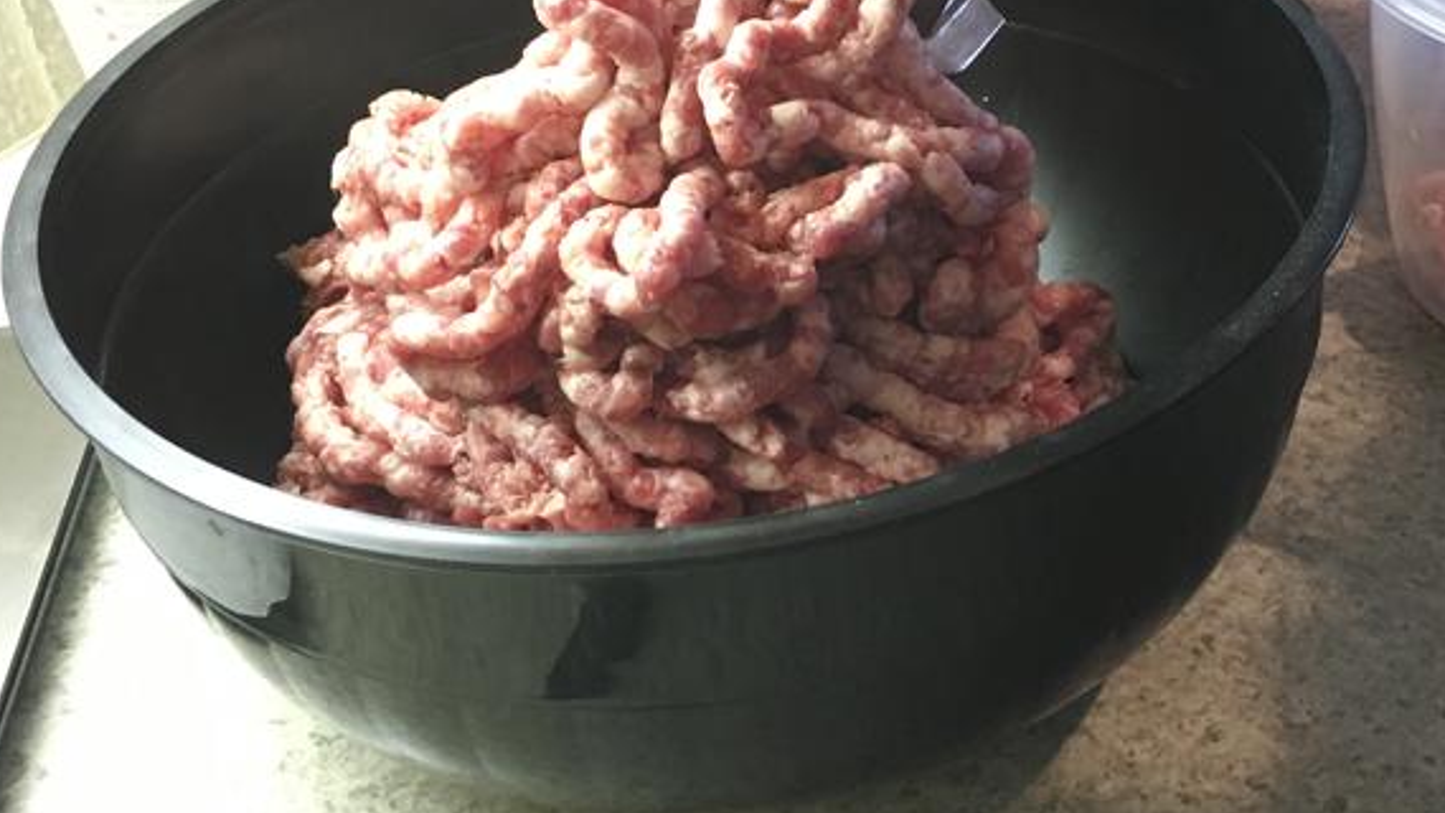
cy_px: 357
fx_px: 1916
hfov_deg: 41.0
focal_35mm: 50
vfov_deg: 23.9
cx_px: 902
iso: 160
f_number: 2.2
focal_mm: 4.15
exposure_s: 1/30
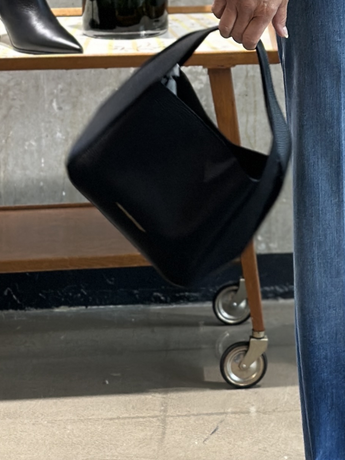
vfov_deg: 12.0
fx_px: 2127
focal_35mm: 160
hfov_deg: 9.1
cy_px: -119
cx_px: 438
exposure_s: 1/100
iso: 160
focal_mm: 6.86
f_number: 1.78
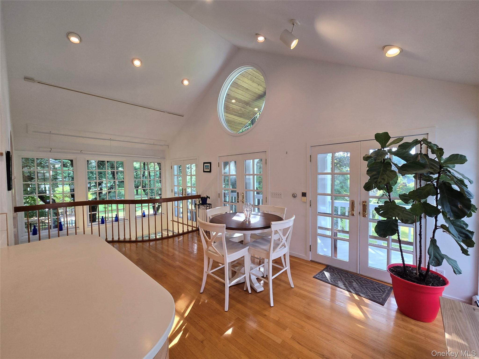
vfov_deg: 89.9
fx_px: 180
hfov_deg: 106.2
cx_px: 240
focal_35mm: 13
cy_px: 180
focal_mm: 2.2
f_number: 2.2
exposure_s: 1/60
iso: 80
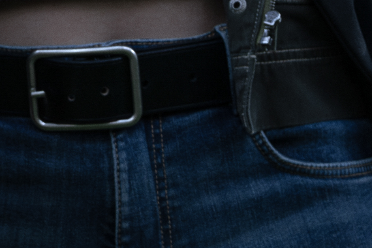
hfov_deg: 2.1
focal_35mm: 987
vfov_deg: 1.4
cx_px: -485
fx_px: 10198
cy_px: -466
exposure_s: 1/200
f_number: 5
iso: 640
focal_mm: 151
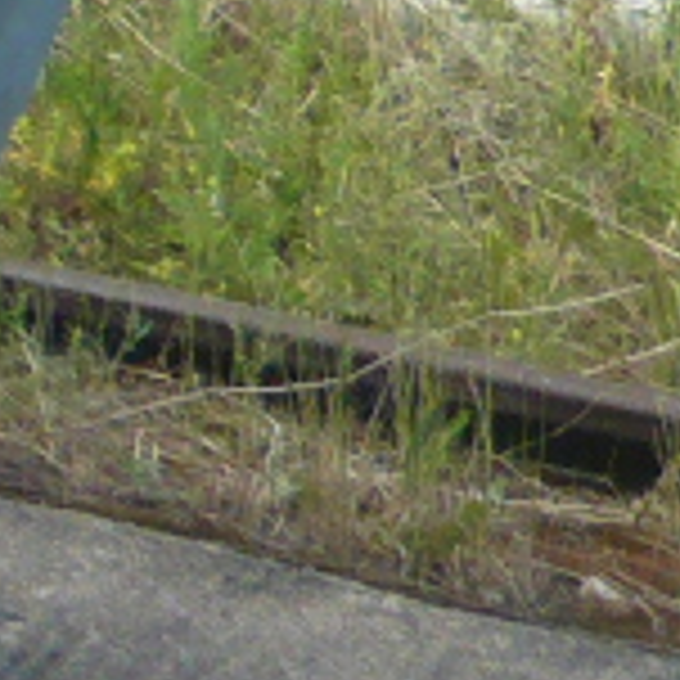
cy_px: -793
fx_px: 4667
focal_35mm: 210
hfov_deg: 6.6
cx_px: -2045
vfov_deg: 7.9
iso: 200
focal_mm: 4.6
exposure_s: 1/500
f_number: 2.8
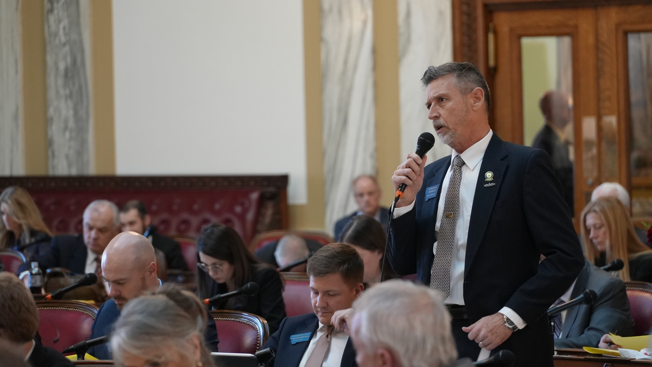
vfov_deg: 8.5
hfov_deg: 15.1
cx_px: 326
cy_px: 188
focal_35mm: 142
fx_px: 2455
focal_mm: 135
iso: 6400
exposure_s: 1/160
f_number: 4
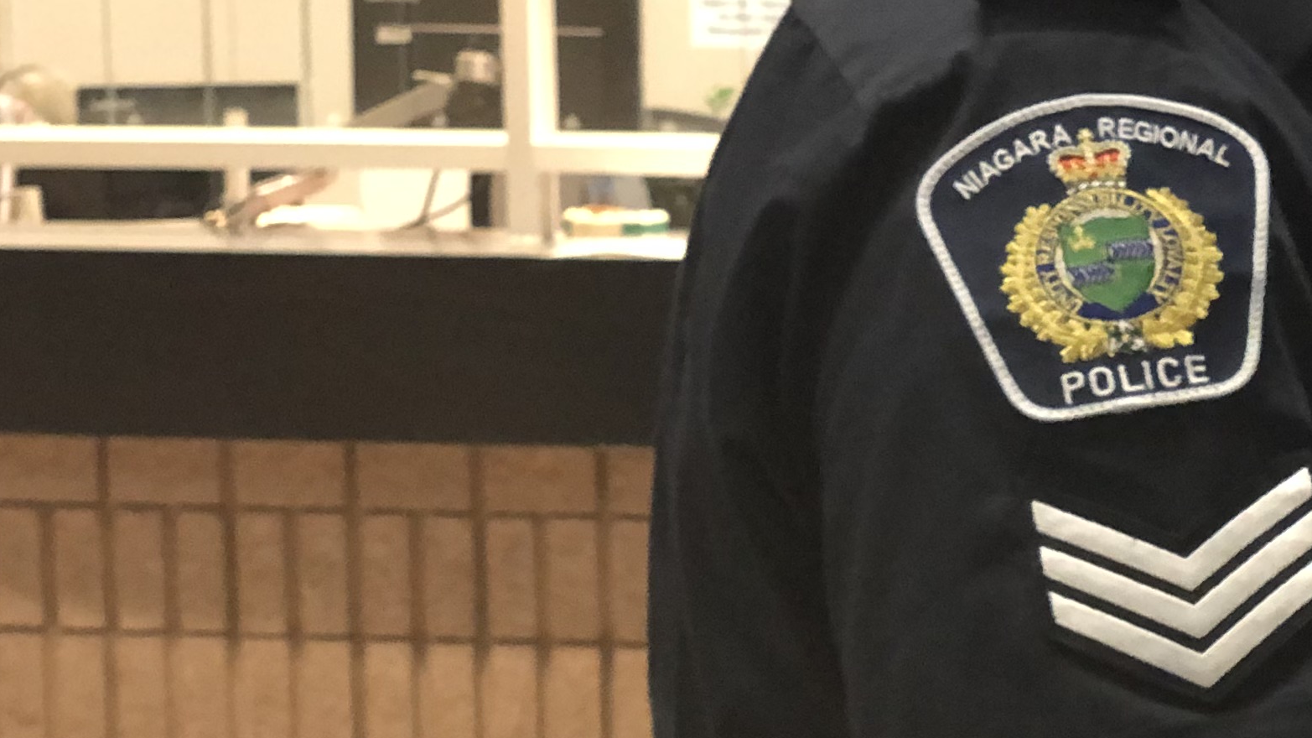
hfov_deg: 14.3
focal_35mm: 146
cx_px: 1517
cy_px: 865
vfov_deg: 8.2
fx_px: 5079
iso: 160
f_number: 2.4
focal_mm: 6
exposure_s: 1/12
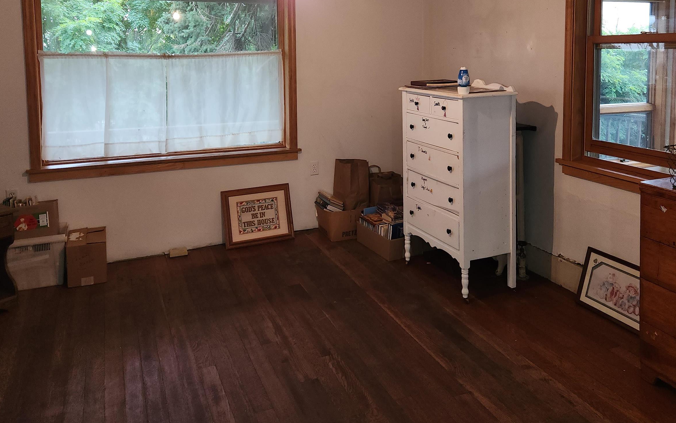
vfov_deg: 38.3
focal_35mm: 32
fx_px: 590
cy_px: 99
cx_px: 368
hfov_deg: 59.6
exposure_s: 1/24
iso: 100
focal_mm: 5.4
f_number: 1.8
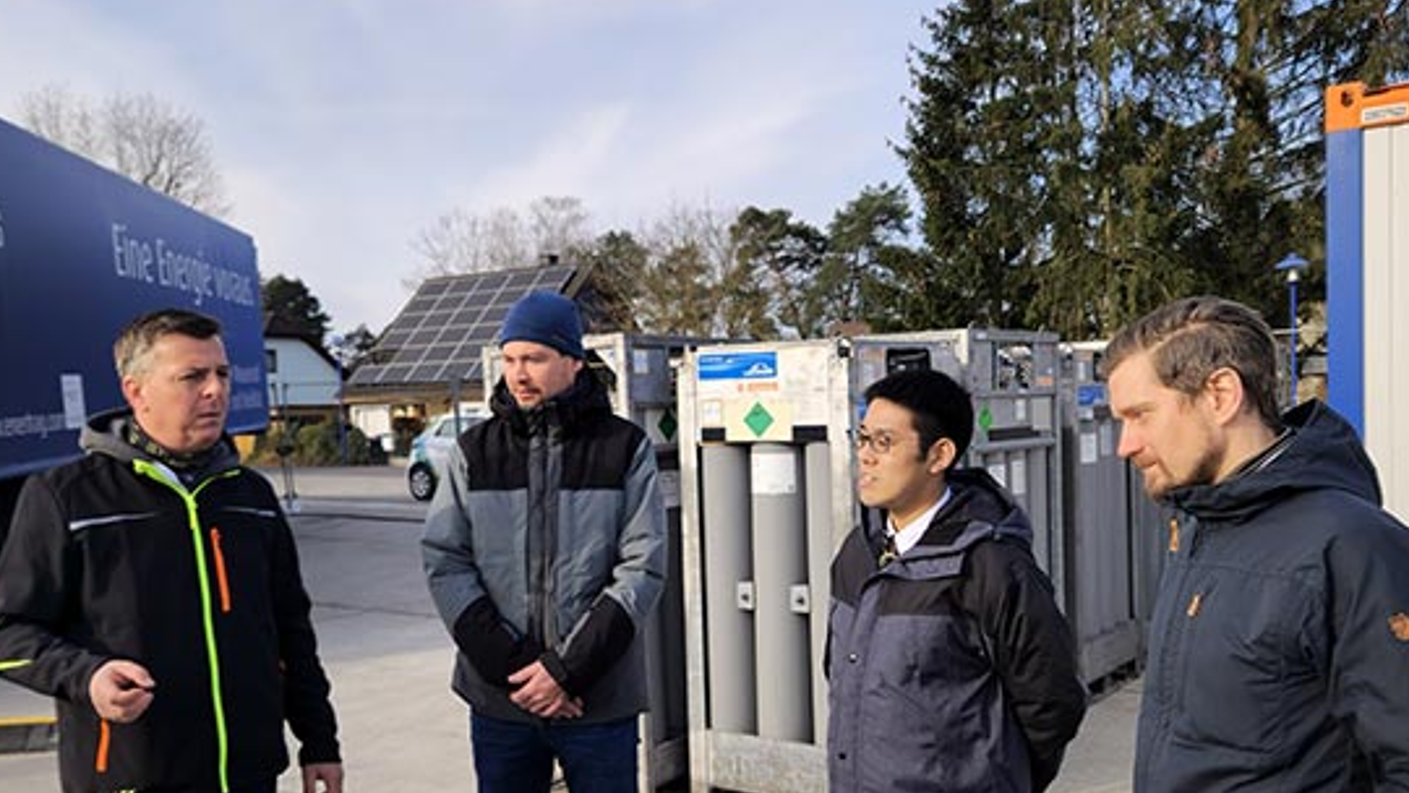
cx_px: 697
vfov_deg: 44.2
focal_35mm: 26
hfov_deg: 71.9
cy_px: 472
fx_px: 972
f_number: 1.8
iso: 50
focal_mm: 5.4
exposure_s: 1/1116
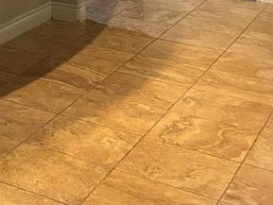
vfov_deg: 14.5
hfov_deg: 17.9
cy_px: -144
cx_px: -187
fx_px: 726
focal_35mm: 92
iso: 320
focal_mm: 5.7
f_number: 1.5
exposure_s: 1/60
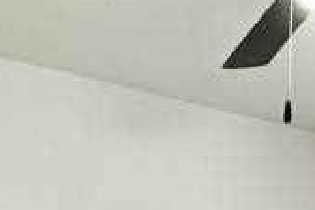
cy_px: 471
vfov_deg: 10.8
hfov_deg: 18.4
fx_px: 971
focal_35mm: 111
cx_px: 193
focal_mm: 2.22
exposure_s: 1/120
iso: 500
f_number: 2.2
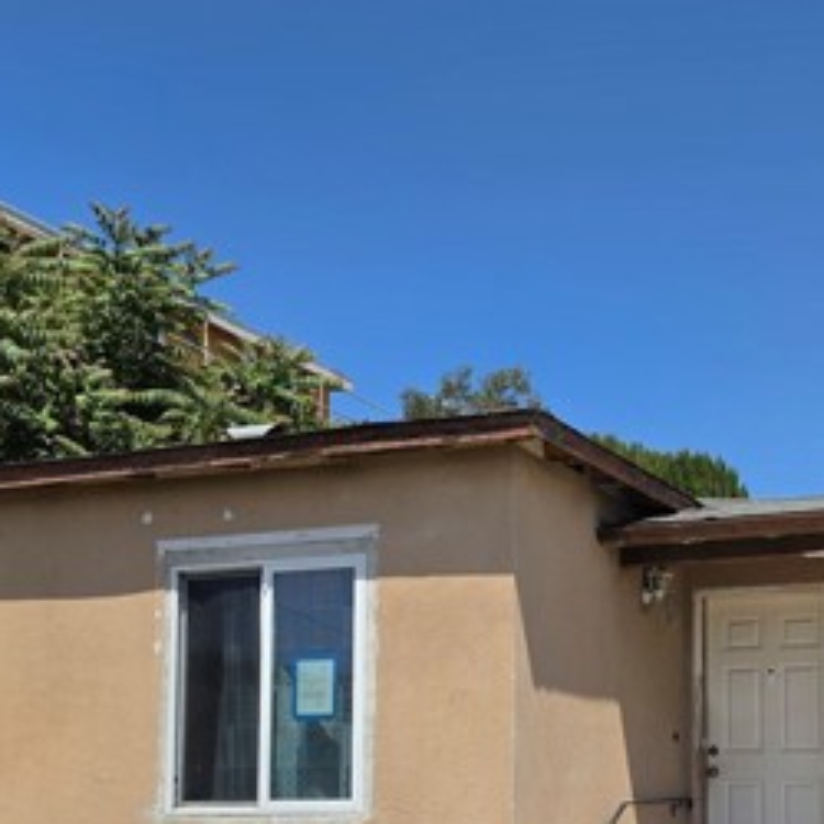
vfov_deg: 31.9
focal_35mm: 52
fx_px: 1400
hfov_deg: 32.1
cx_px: 626
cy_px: 659
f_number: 1.4
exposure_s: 1/7939
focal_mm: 6.5
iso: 50
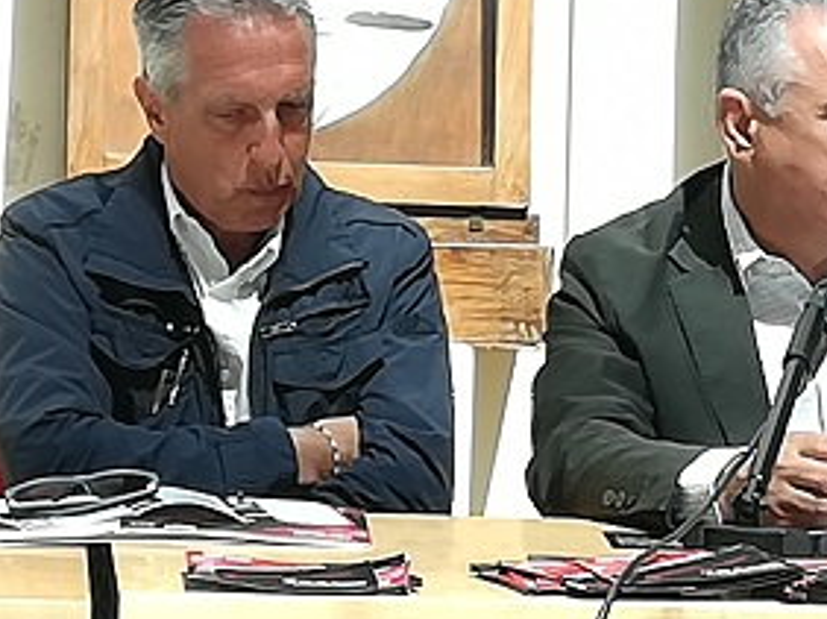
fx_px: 5395
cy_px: 177
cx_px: 622
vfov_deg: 6.6
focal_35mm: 226
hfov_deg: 8.8
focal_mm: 3.83
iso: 50
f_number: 2.2
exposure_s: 1/149
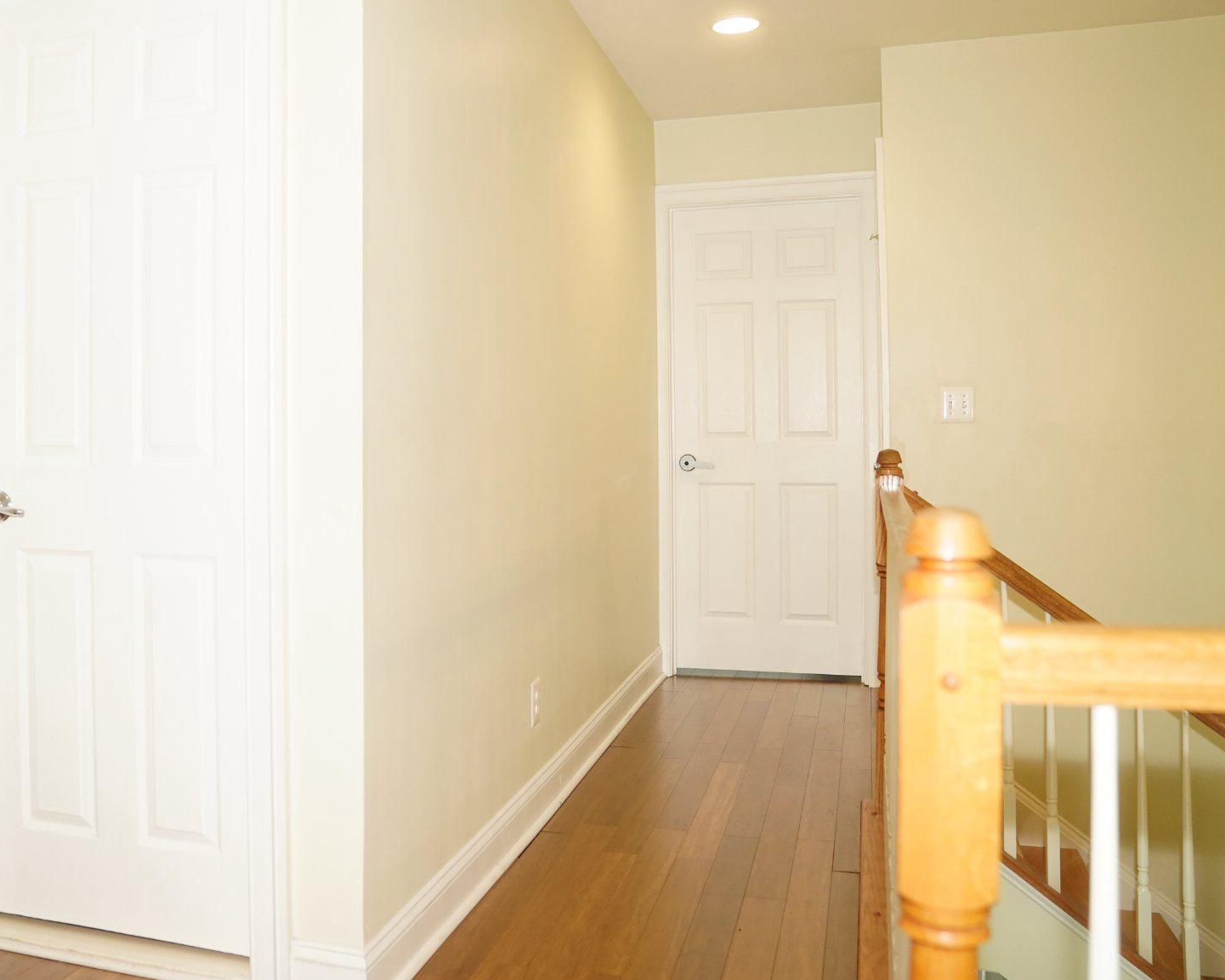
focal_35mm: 32
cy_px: 431
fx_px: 1160
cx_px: 451
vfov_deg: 45.7
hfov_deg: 55.0
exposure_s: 1/250
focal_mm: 24
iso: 2000
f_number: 2.8
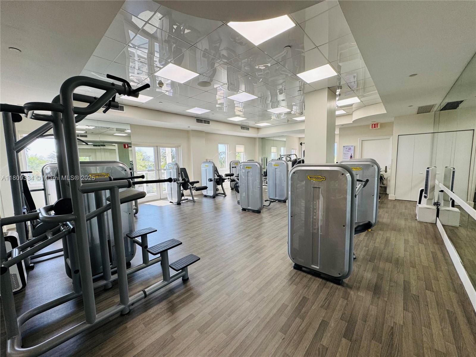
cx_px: 238
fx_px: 193
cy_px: 178
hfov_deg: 102.1
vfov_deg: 85.7
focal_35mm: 14
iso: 50
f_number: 2.2
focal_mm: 2.22
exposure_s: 1/120
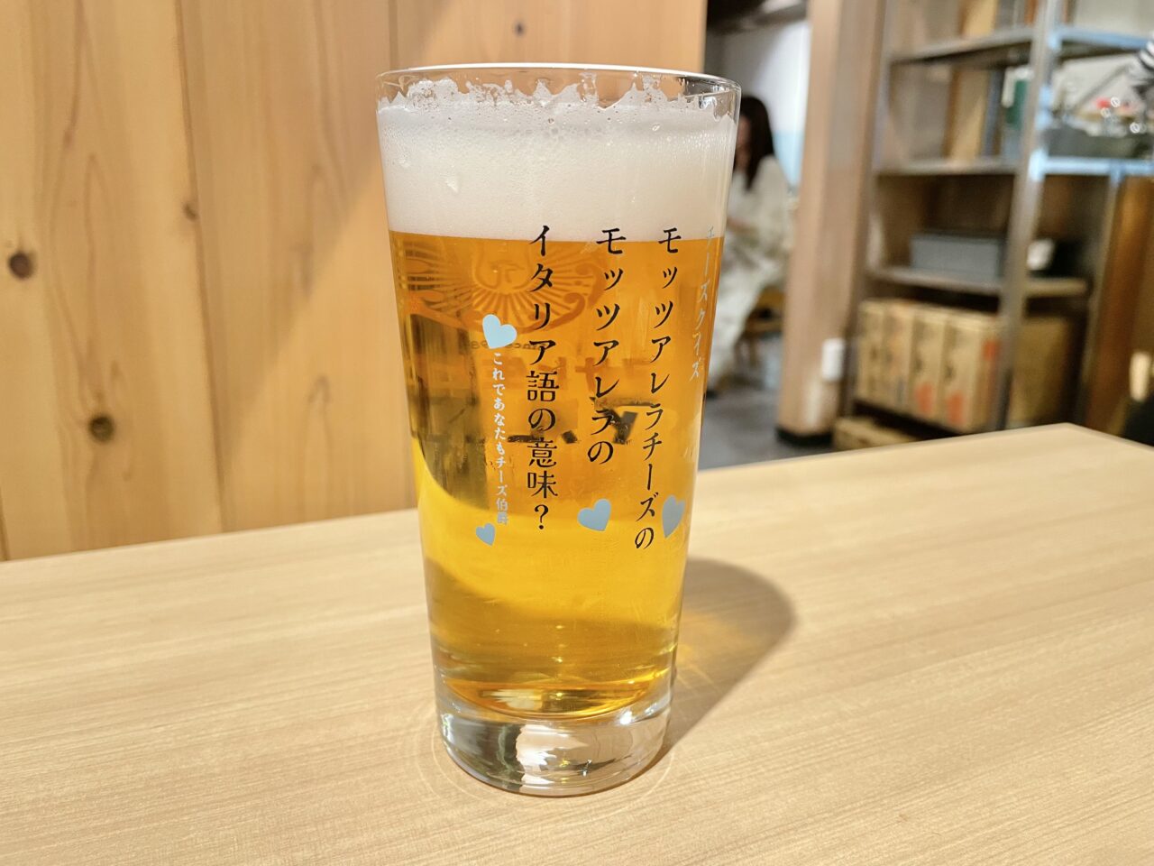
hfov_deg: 67.3
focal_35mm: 26
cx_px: 577
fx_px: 867
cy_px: 433
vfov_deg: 53.1
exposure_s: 1/67
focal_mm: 4.2
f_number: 1.6
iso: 125
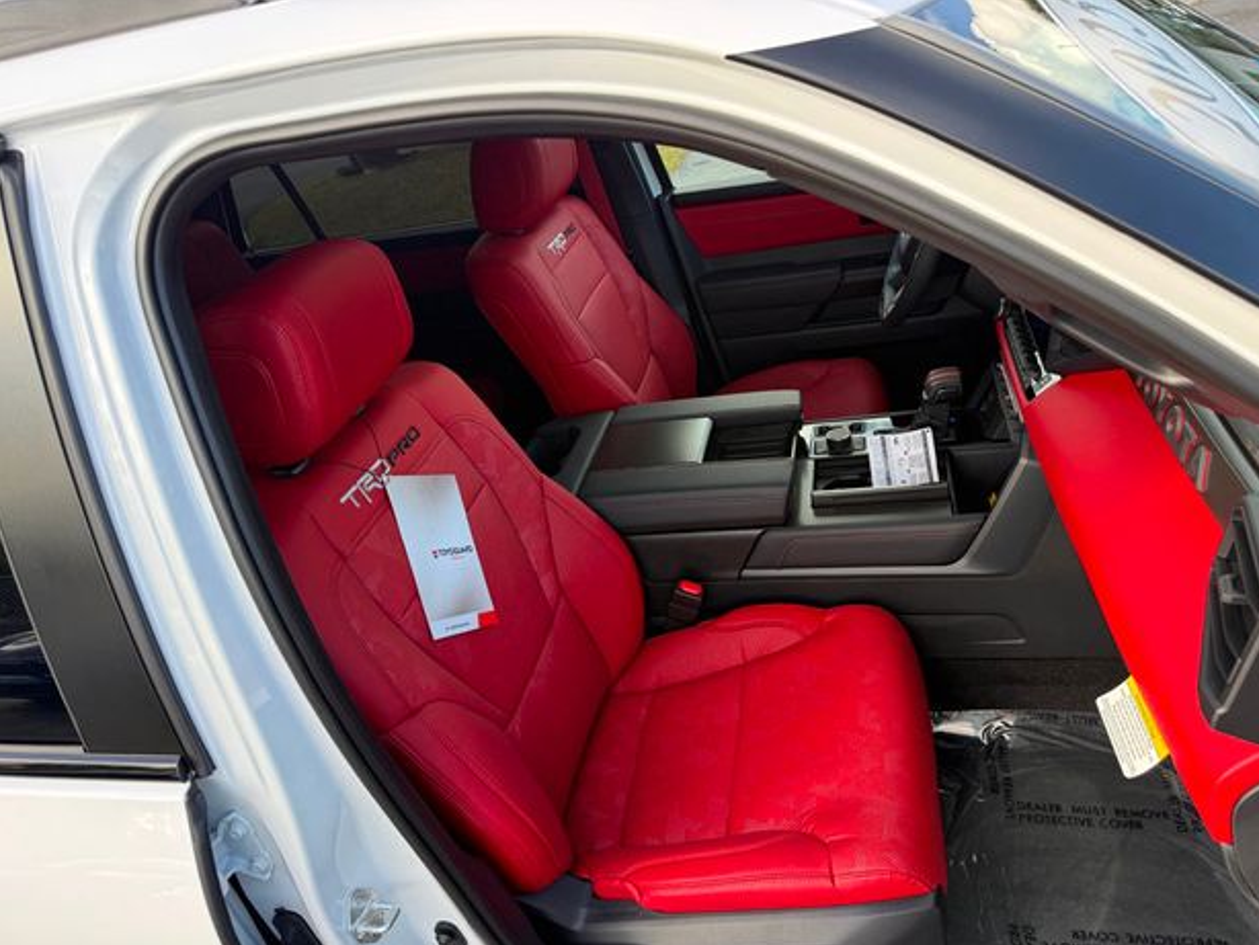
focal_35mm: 25
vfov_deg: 54.9
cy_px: 490
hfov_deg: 69.3
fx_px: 910
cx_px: 652
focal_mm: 6.76
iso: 100
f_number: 1.78
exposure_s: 1/476
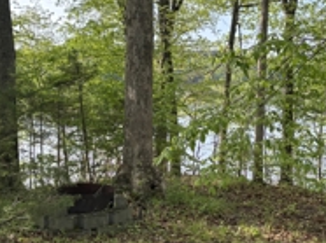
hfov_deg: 34.4
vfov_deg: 26.0
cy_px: 122
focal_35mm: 56
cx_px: 177
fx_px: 527
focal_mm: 5.96
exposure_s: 1/574
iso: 50
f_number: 1.6
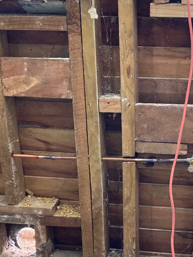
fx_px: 483
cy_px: 181
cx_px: 147
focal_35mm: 65
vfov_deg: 29.5
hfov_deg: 22.4
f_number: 1.8
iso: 125
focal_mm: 3.99
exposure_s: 1/60
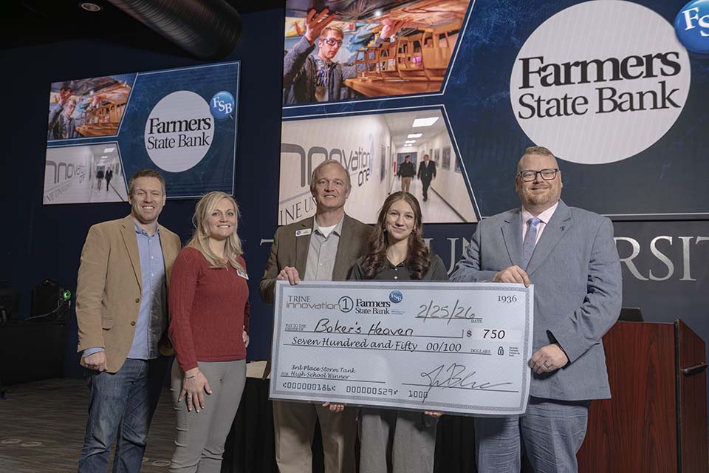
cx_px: 354
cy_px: 236
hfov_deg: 58.7
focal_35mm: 32
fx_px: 630
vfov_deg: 41.1
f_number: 5.6
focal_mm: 32
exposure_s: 1/200
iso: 500
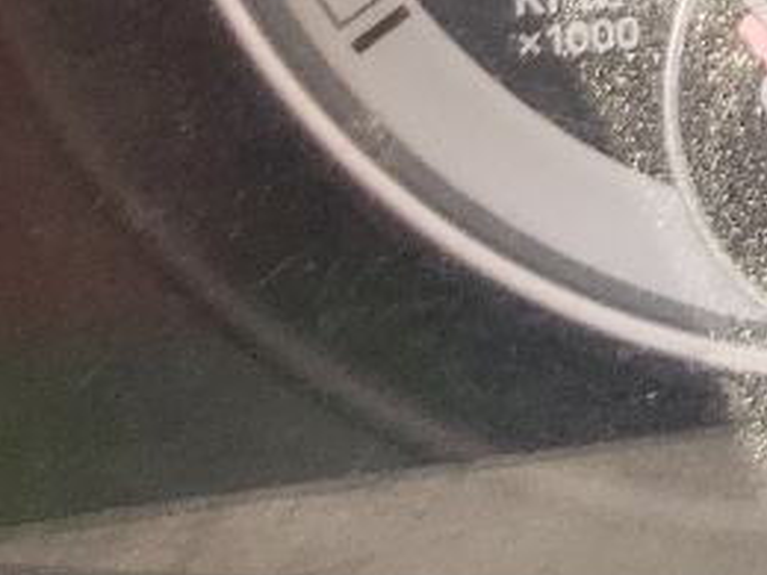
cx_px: 2145
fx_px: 3545
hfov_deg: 9.9
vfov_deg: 8.3
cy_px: -923
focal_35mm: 160
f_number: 1.5
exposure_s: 1/196
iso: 50
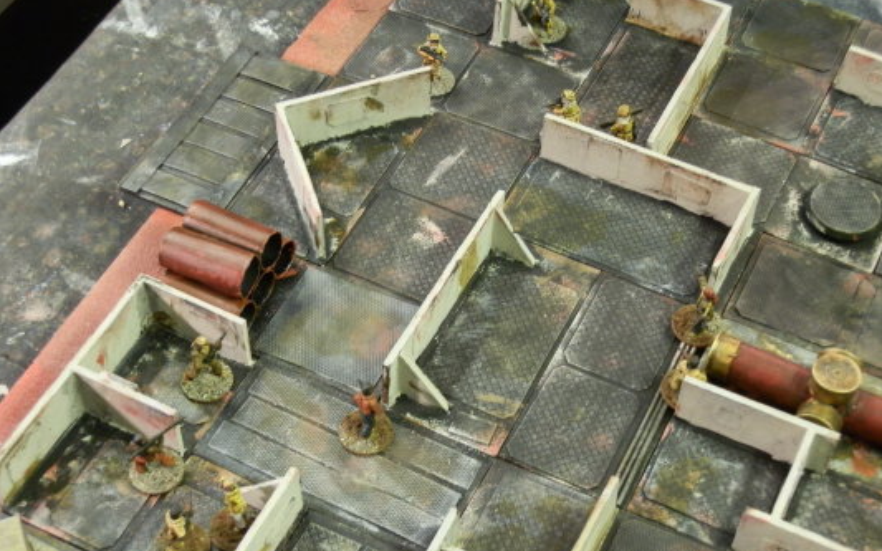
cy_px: 326
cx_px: 442
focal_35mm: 65
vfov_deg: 20.0
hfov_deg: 31.5
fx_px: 1562
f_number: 3.7
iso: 320
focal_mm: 10.99
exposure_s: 1/8
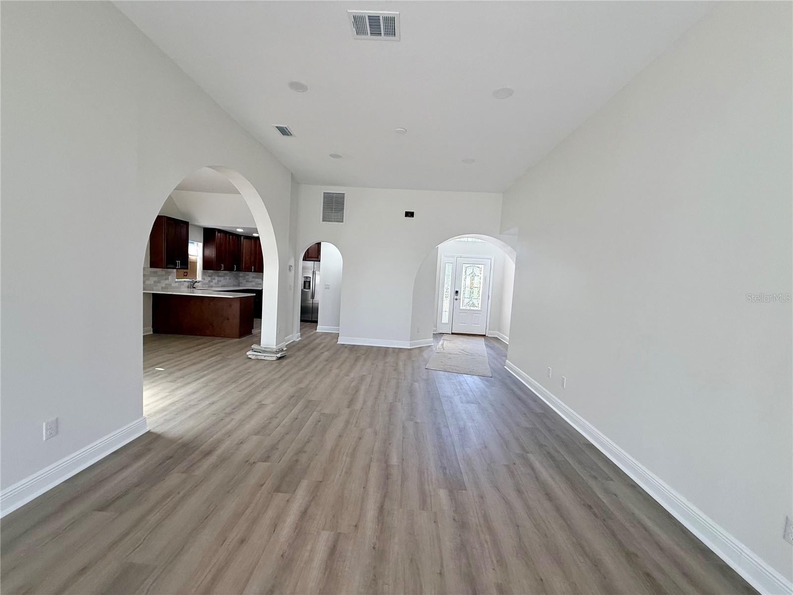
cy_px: 298
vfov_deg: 85.7
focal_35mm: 14
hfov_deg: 102.1
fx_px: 321
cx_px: 396
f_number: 2.2
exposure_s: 1/99
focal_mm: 2.22
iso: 100
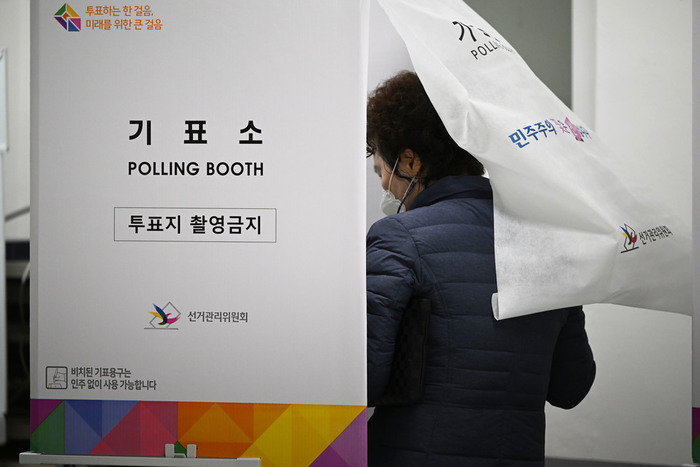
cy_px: 234
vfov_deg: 6.9
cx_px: 350
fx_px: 3889
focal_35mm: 200
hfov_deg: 10.3
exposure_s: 1/640
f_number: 2.8
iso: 1600
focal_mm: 200
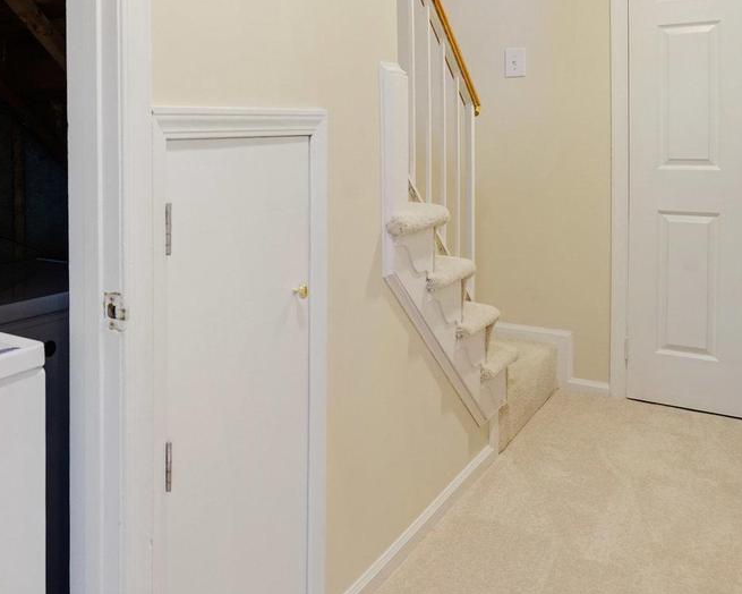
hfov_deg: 52.0
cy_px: 161
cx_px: 190
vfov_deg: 43.4
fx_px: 725
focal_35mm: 33
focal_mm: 16
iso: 1250
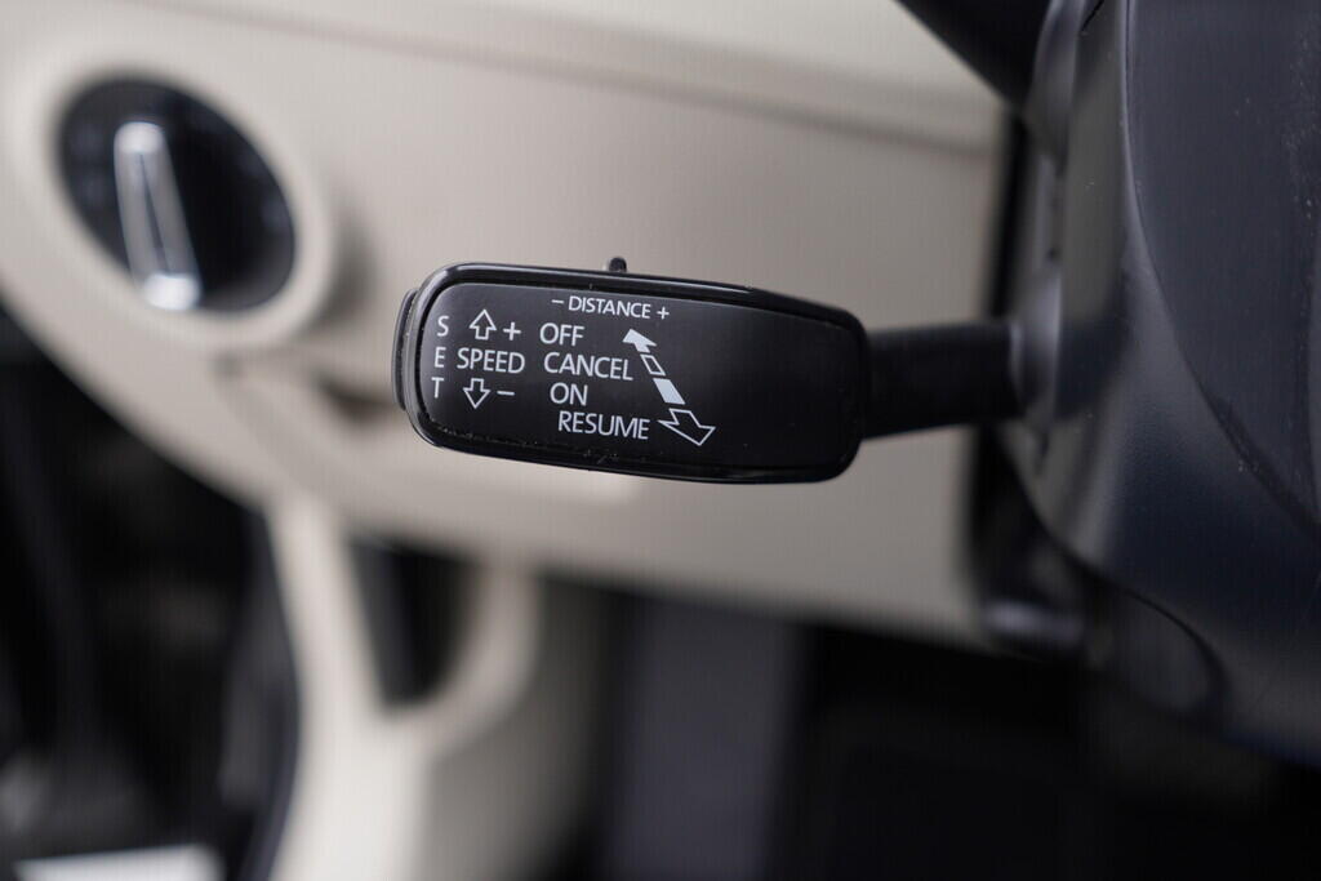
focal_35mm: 36
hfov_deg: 53.1
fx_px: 1321
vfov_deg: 36.9
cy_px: 440
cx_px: 660
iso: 200
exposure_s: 1/40
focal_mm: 24
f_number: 2.8
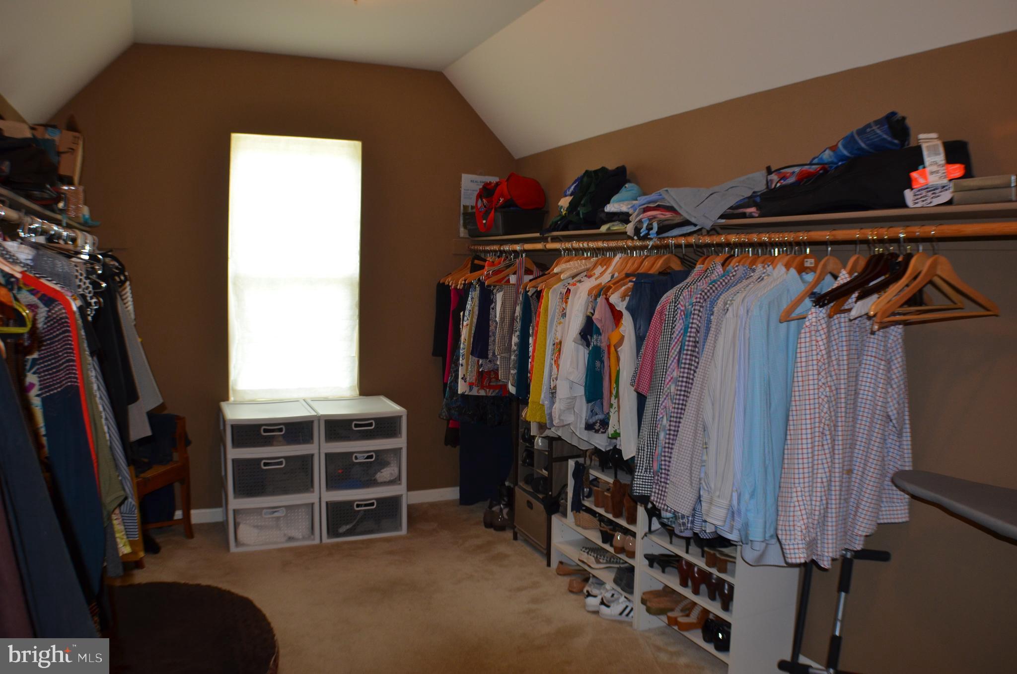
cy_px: 337
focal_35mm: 36
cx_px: 508
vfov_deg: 36.7
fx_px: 1015
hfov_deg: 53.2
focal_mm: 24
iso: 450
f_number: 4
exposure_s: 1/60
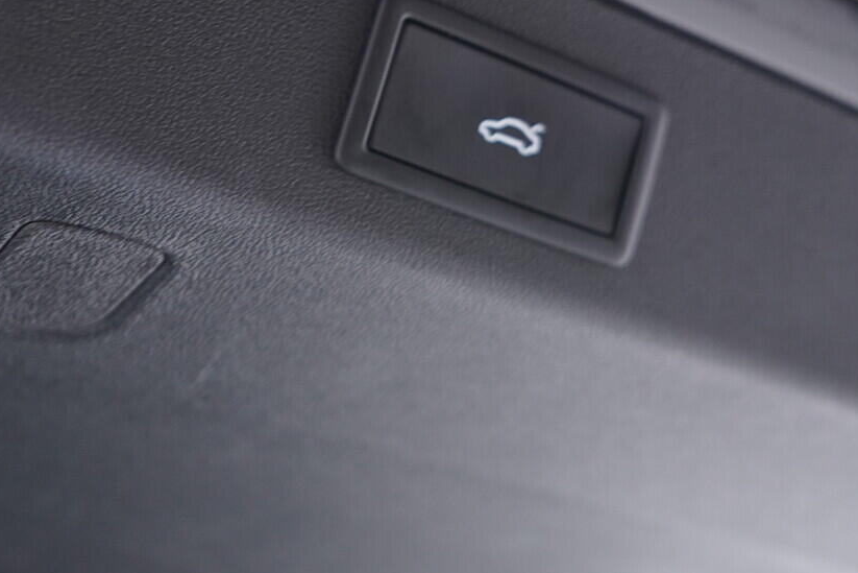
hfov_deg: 31.7
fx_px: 1502
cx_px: 555
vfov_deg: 21.3
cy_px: 96
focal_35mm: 63
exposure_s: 1/40
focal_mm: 24
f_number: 2.8
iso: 400
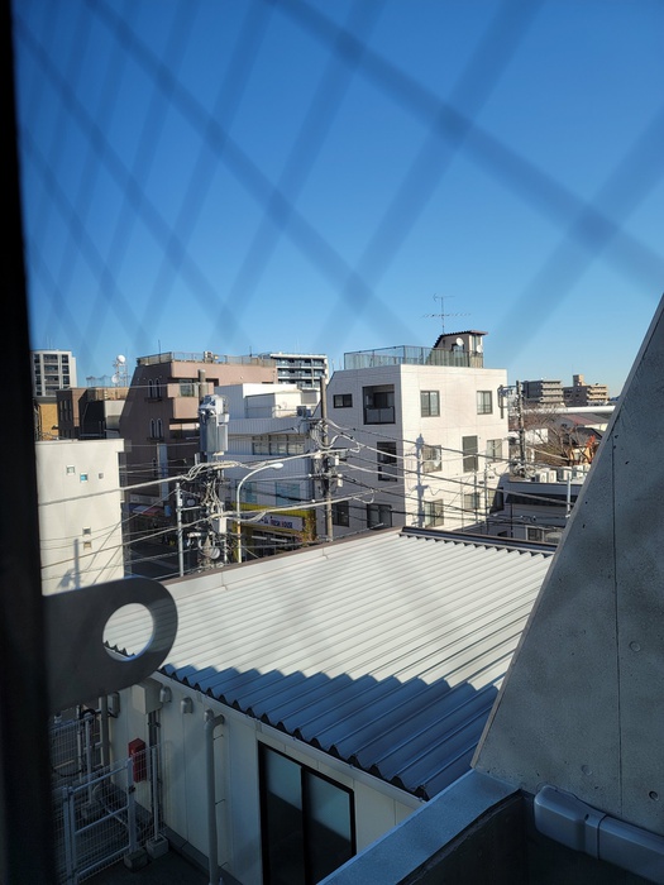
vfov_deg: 69.4
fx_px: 639
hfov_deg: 54.9
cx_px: 332
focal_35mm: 25
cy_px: 442
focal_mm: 7
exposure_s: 1/670
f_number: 1.8
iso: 20
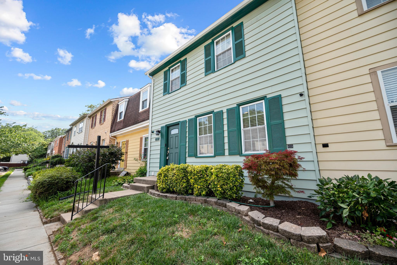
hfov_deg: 104.2
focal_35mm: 14
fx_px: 154
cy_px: 132
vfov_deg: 81.3
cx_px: 198
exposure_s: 1/250
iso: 100
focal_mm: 14
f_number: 5
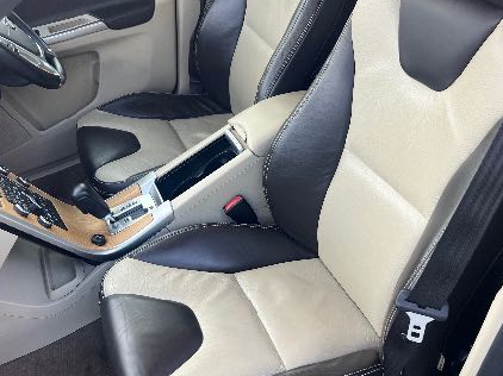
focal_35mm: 37
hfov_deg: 50.2
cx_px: 253
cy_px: 206
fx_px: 537
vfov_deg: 38.6
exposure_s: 1/121
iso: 80
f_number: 1.5
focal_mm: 5.7
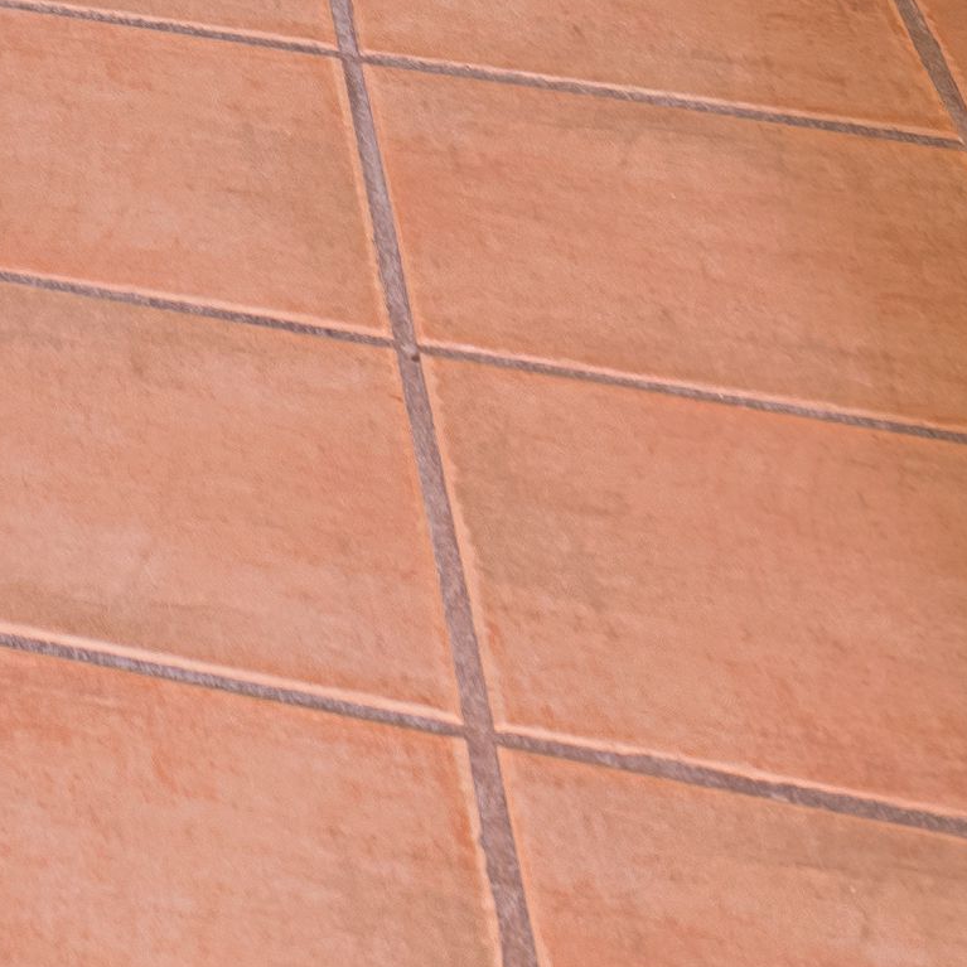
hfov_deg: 11.5
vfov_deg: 10.5
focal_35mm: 122
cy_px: -1863
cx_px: -1454
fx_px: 3856
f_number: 8
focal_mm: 15
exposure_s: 1/8
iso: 64
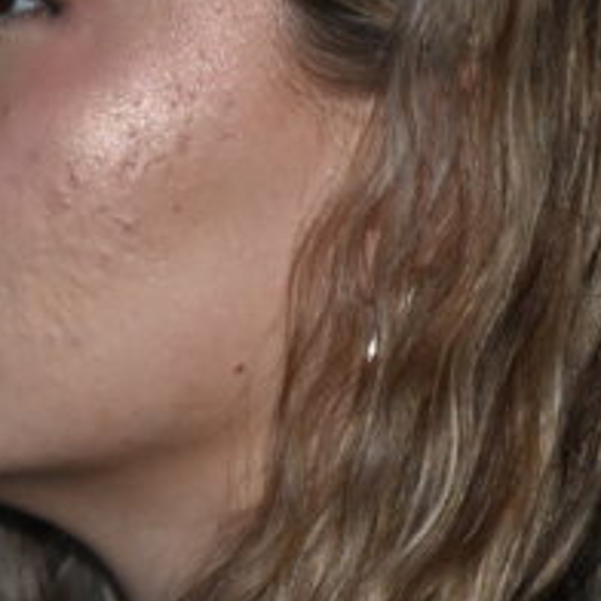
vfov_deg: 3.0
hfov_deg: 3.0
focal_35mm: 576
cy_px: 376
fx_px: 11314
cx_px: 389
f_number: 6.3
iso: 7200
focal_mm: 130
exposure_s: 1/160
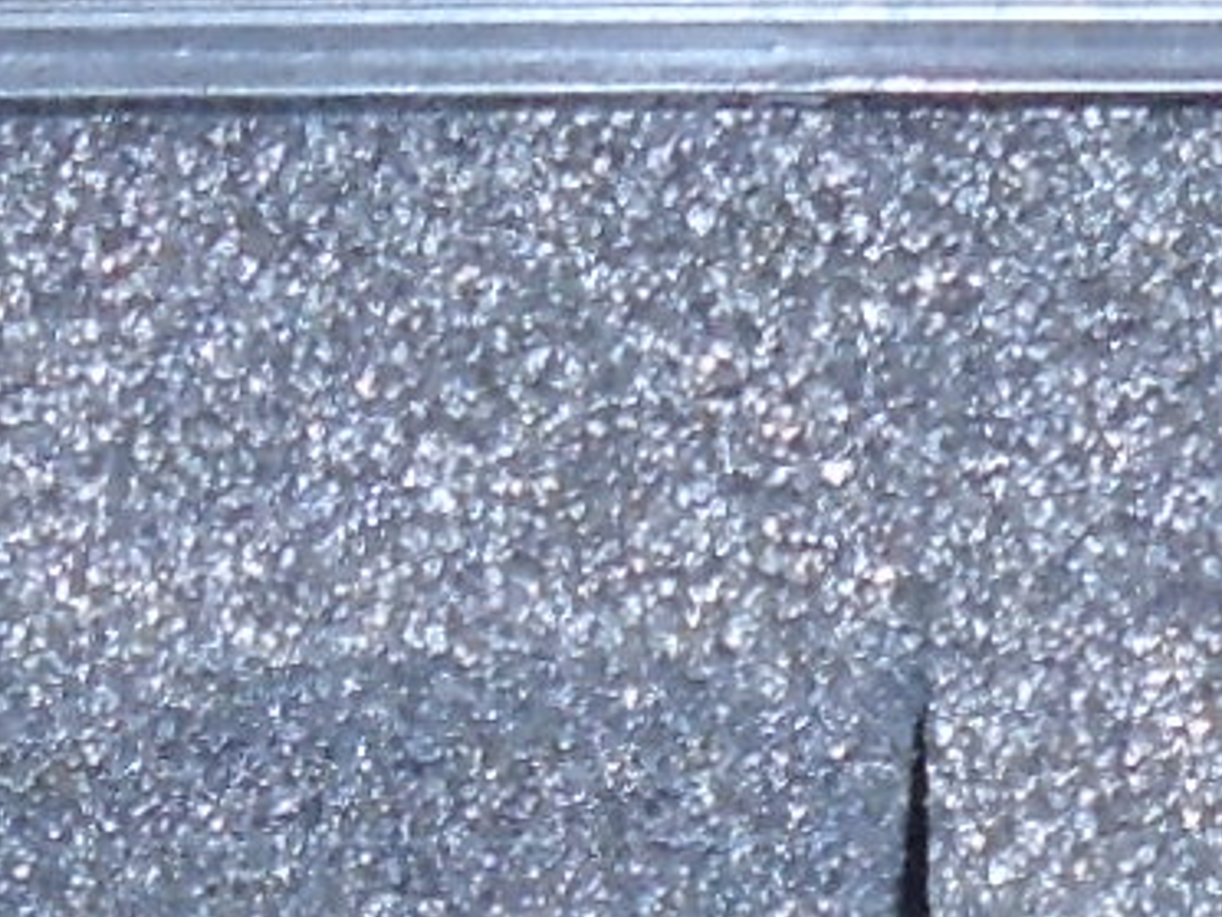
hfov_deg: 10.9
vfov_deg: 7.5
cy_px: 2406
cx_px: 995
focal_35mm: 181
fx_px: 6390
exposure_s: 1/30
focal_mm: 4.6
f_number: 3.2
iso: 400
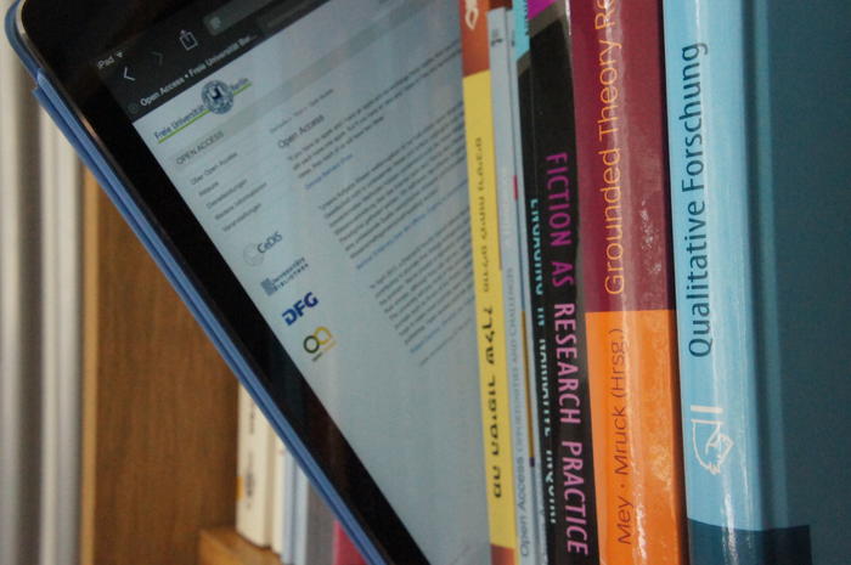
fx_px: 1062
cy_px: 282
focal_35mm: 45
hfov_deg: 43.6
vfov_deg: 29.8
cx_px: 426
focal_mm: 30
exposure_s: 1/800
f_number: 8
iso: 6400
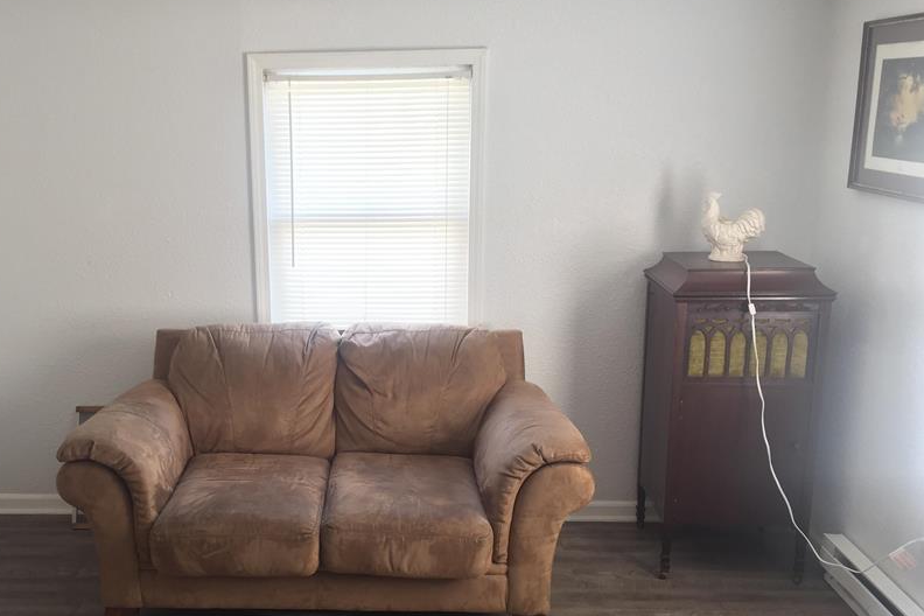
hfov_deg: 49.0
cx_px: 337
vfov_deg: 34.1
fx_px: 1001
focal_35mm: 39
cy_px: 374
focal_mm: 4.15
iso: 40
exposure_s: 1/30
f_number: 2.2
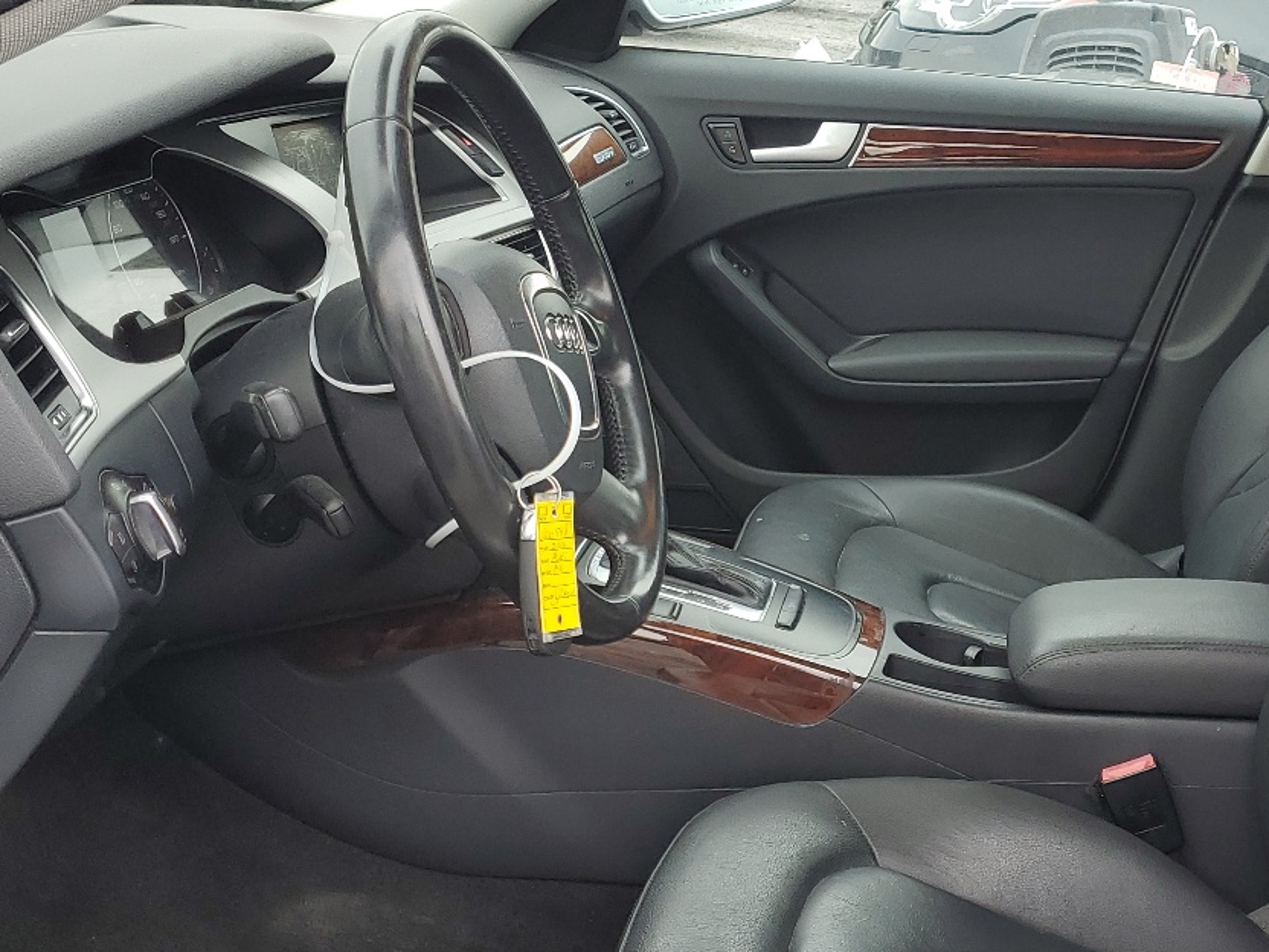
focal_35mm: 50
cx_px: 859
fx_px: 1833
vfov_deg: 29.0
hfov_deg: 37.7
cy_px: 595
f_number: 1.5
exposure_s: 1/156
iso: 50
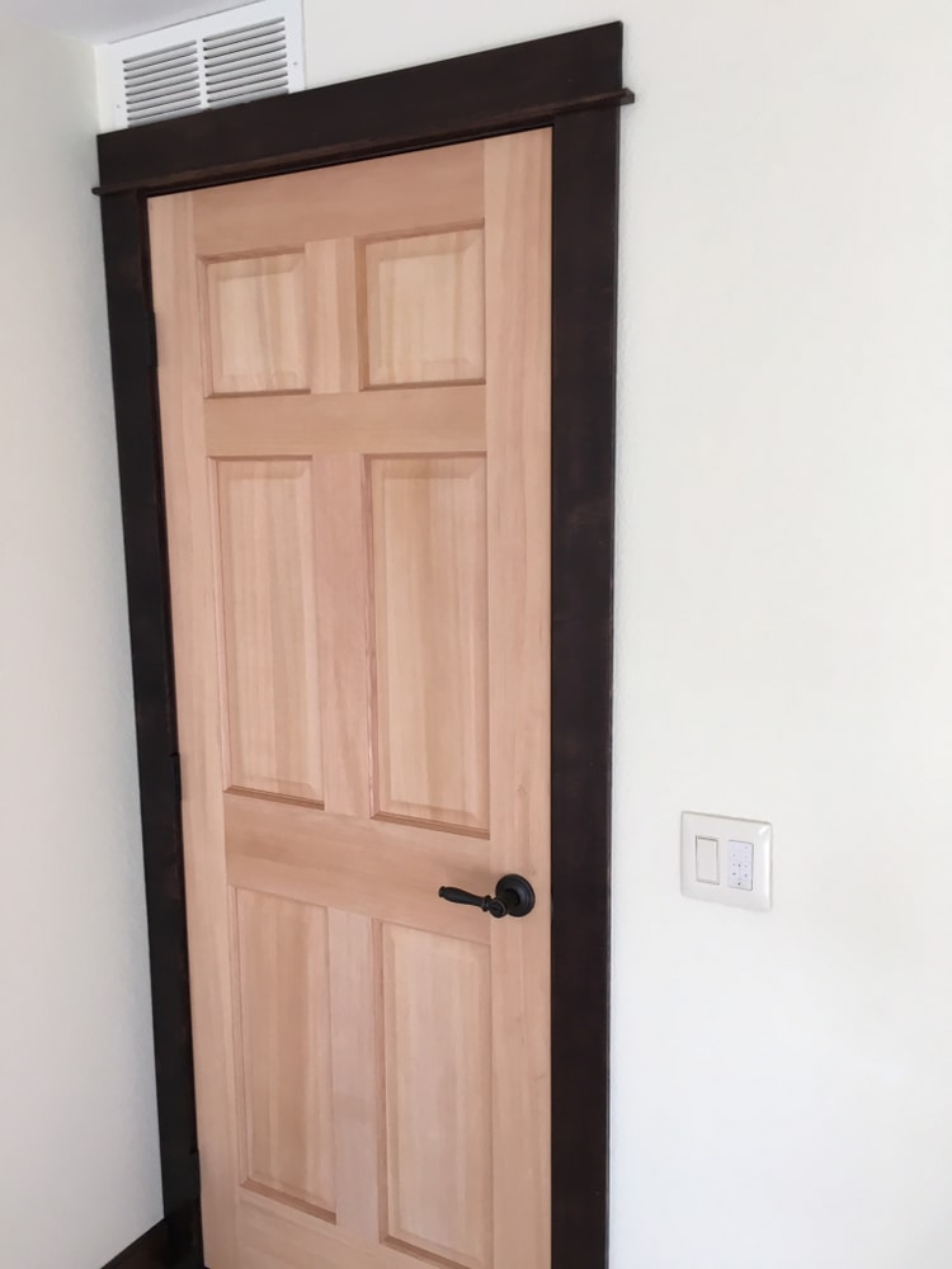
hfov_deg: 48.2
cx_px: 476
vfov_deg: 61.7
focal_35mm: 29
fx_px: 1063
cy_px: 634
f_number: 2.2
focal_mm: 4.15
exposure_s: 1/30
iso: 50
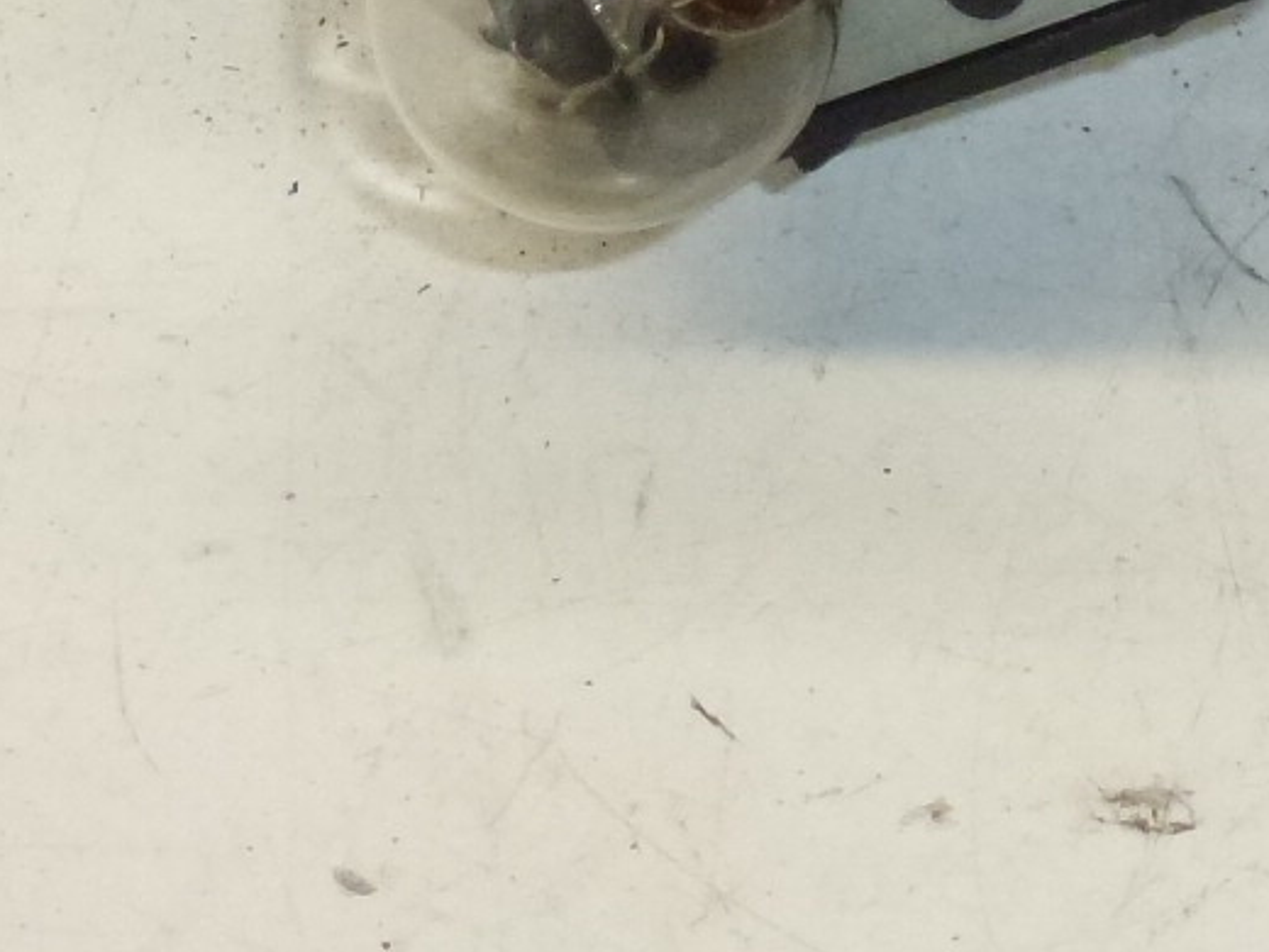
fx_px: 7075
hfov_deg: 10.2
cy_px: -547
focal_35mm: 193
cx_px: 1196
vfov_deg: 7.5
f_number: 4.1
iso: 400
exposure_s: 1/200
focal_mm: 8.7
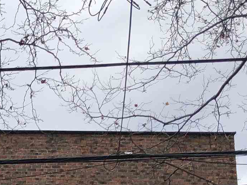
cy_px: 330
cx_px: -96
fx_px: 884
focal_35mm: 124
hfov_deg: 15.0
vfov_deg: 11.2
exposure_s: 1/407
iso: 20
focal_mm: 4
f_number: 1.8
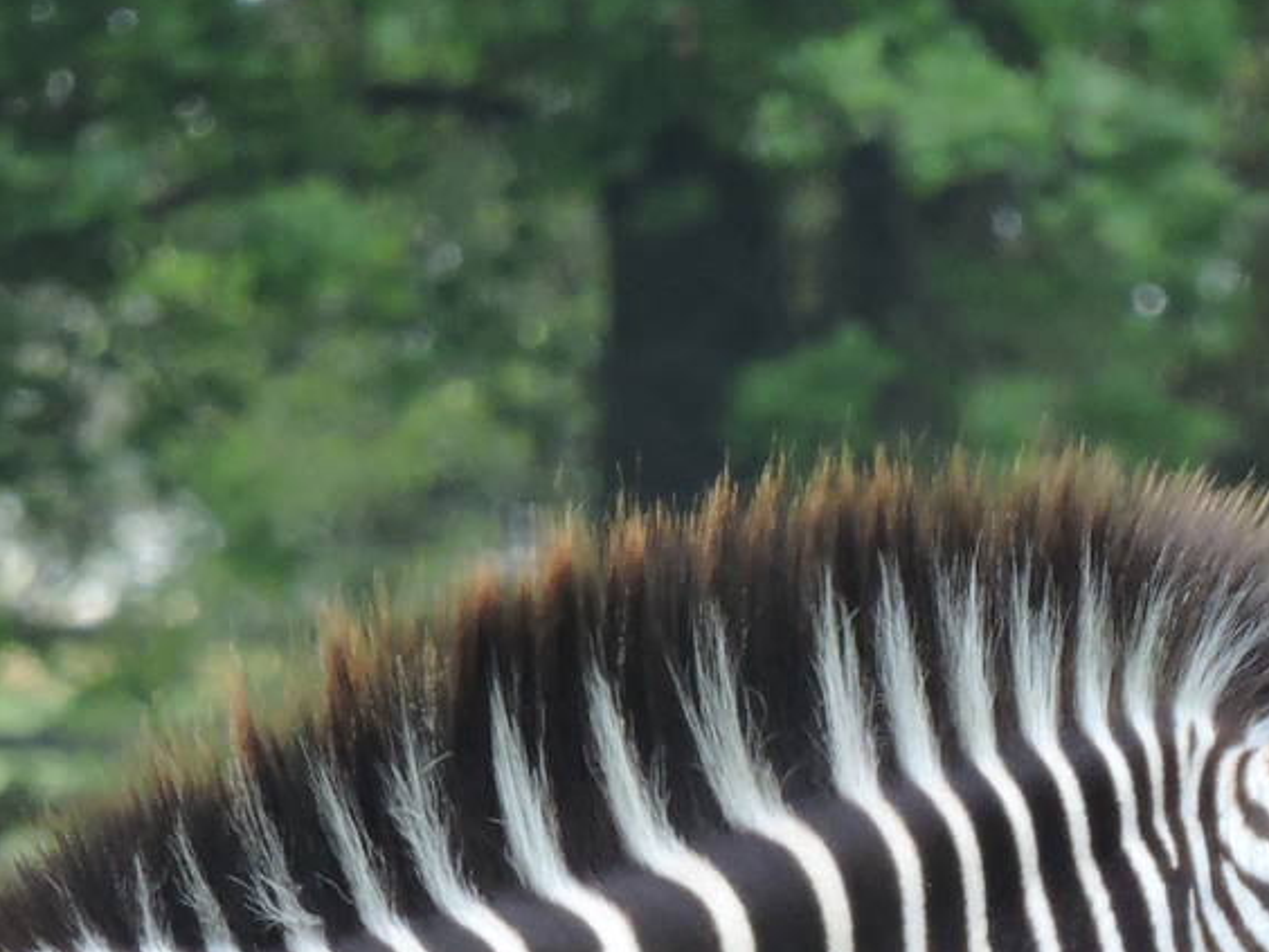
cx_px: 1004
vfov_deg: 0.5
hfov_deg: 0.6
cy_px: 1123
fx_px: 114304
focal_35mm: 3118
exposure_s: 1/250
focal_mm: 197.1
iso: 360
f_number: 5.6
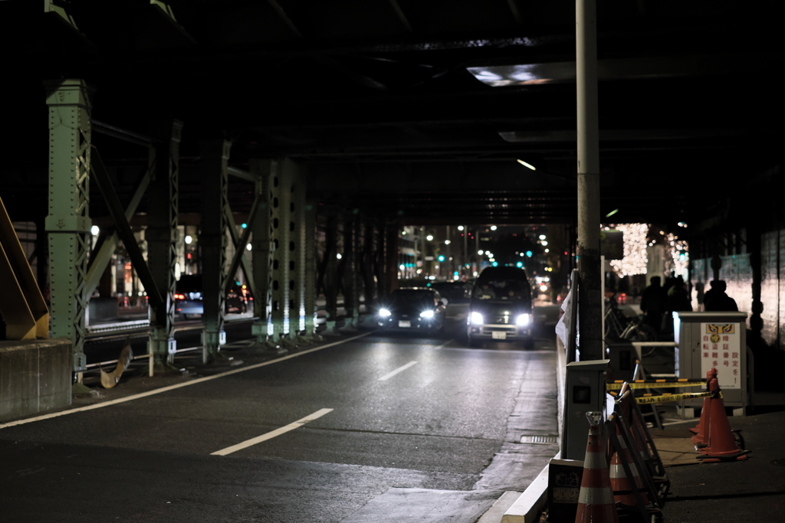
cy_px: 262
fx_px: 1156
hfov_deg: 37.5
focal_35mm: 53
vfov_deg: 25.5
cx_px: 392
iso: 2500
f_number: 2.2
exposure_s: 1/100
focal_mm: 35
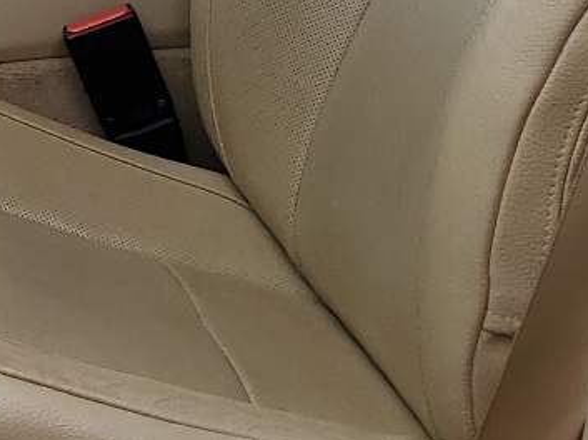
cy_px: -150
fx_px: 2002
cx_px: -311
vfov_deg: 12.1
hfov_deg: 15.3
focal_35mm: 118
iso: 50
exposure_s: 1/1000
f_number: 1.5
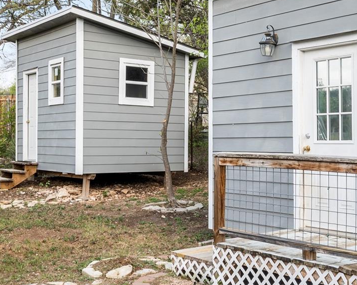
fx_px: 570
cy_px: 134
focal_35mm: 54
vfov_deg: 28.1
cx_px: 287
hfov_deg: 33.7
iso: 250
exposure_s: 1/60
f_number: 8
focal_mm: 20
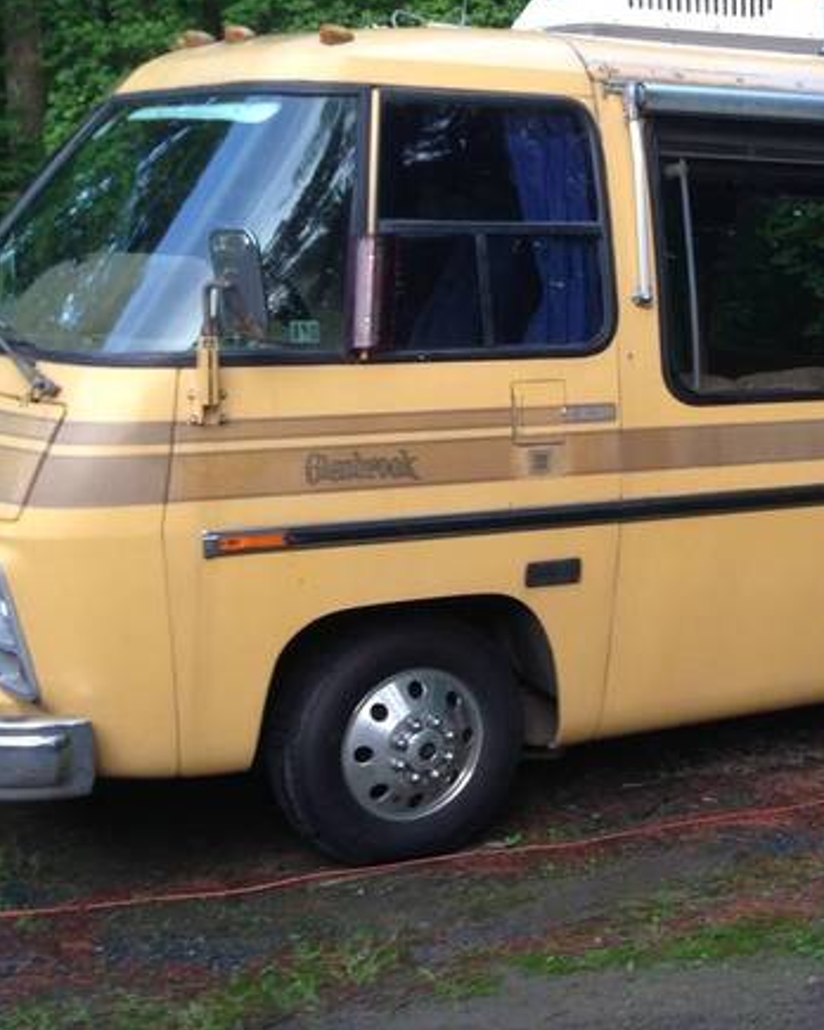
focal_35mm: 60
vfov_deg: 31.4
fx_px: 1829
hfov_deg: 24.6
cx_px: 748
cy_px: 502
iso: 64
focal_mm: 4.13
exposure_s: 1/60
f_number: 2.4
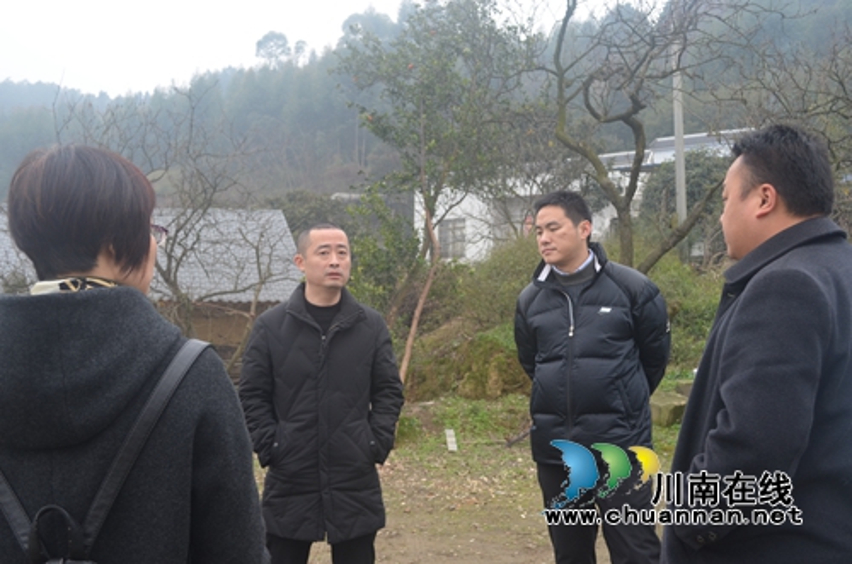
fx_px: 921
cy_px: 282
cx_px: 426
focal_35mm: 39
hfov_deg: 49.6
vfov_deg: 34.1
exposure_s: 1/125
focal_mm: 26
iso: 280
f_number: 5.6
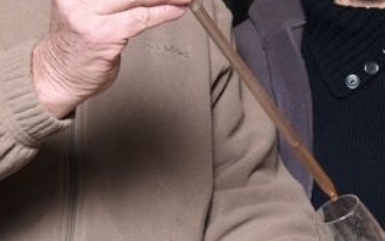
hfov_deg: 12.2
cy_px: 46
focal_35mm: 170
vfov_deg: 7.7
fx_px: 1785
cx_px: 330
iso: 400
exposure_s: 1/350
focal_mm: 35
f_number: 5.6
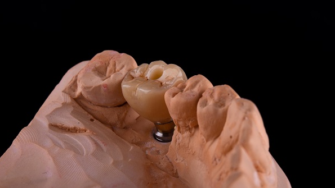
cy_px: 99
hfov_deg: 22.4
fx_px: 844
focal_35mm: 95
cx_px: 167
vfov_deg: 12.7
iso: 100
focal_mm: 60
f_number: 22
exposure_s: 1/160
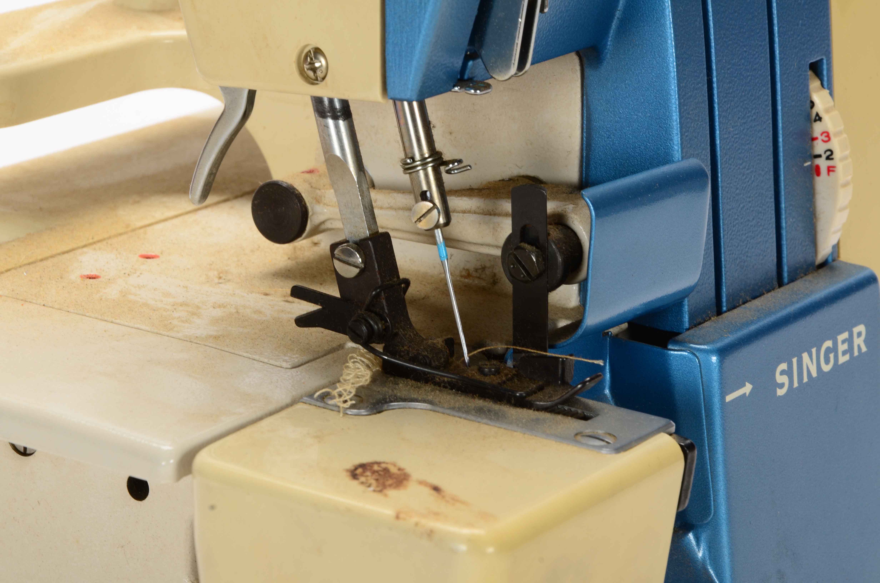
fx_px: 3842
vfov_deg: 8.7
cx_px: 440
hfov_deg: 13.1
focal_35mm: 158
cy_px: 292
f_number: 16
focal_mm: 105
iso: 200
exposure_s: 1/160
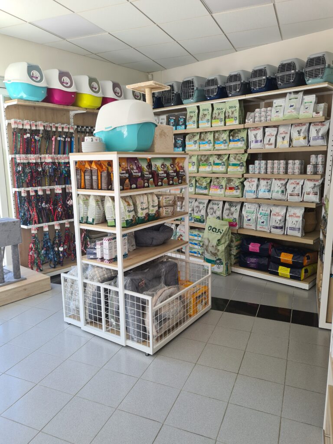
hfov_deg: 53.1
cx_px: 166
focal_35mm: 26
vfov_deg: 67.3
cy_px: 222
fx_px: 333
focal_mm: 5.4
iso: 50
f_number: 1.8
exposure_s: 1/199
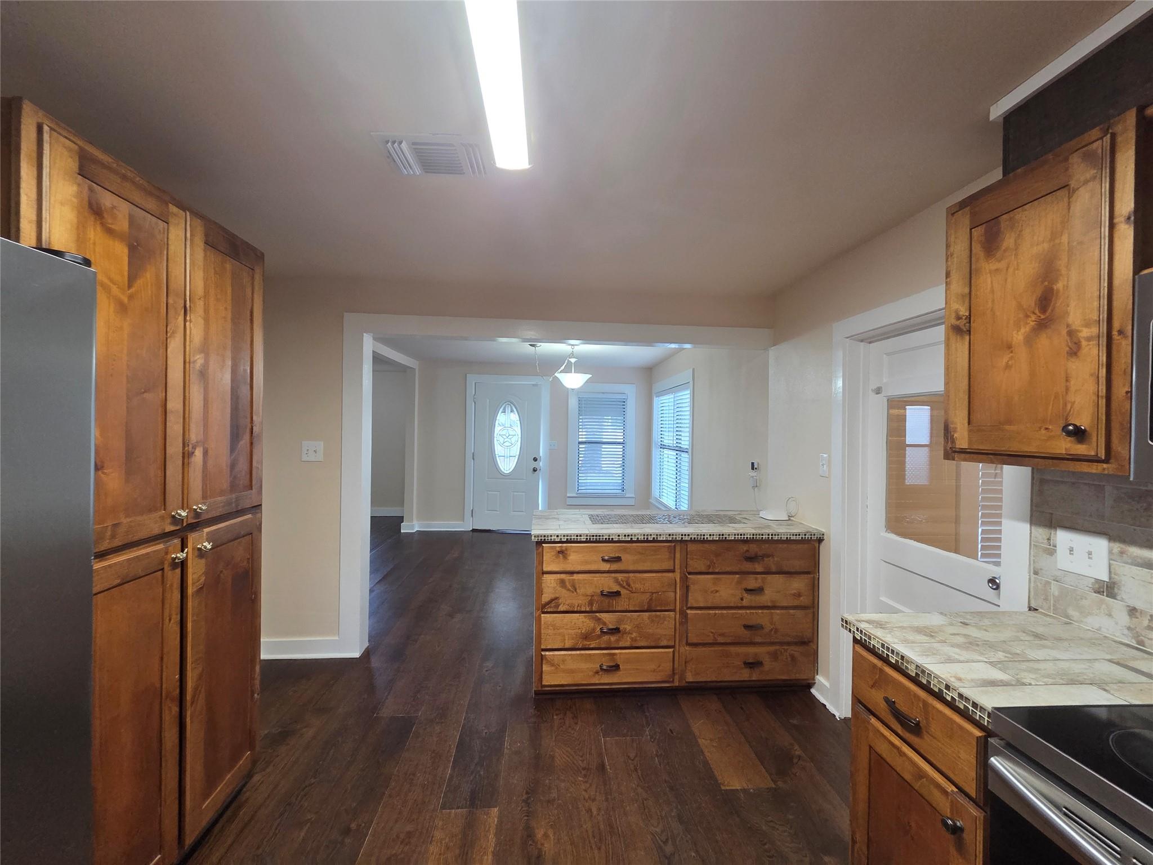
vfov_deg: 89.9
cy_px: 432
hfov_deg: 106.2
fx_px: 433
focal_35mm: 13
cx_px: 576
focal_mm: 2.2
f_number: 2.2
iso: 250
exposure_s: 1/60
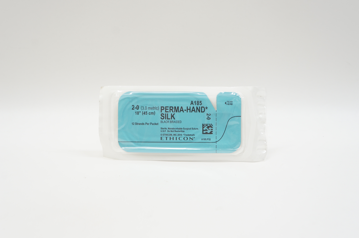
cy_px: 119
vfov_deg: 31.8
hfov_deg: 46.4
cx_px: 180
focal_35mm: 42
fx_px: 418
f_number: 7.1
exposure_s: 1/40
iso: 400
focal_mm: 28
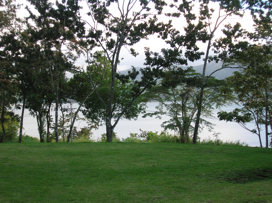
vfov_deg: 25.2
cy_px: 102
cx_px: 136
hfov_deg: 33.3
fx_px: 455
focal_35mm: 58
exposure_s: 1/60
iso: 50
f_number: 3.5
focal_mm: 9.7
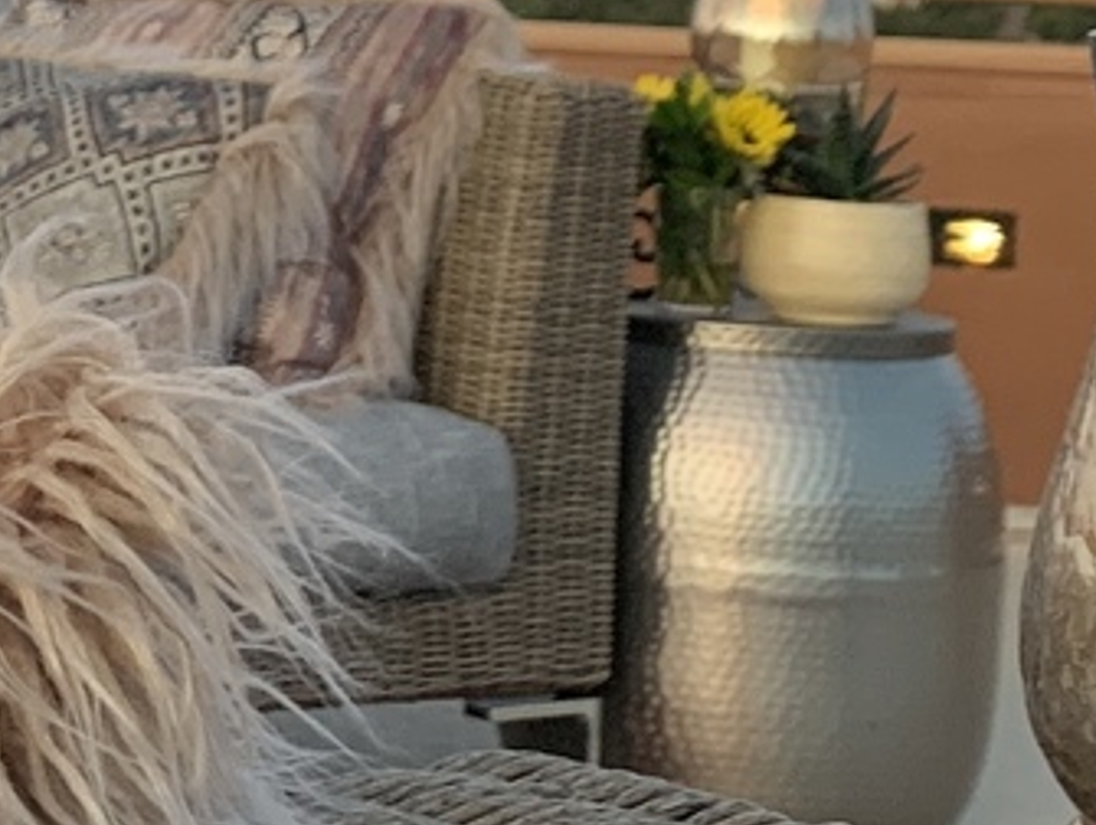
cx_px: -324
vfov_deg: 9.6
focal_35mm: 155
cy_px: 85
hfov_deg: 12.3
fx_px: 4913
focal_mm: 4.25
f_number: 1.8
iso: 100
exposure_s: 1/78
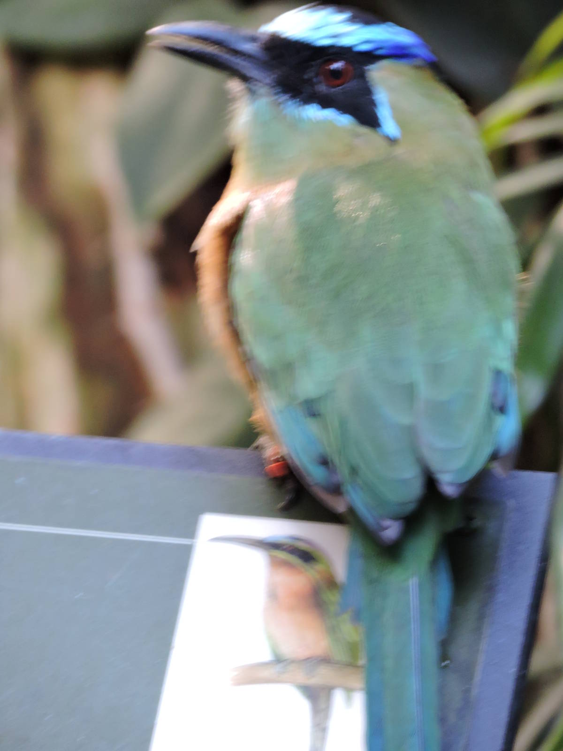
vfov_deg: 4.0
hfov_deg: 3.0
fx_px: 10843
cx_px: 282
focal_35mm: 500
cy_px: 376
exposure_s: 1/15
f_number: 4.9
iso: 800
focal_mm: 89.2
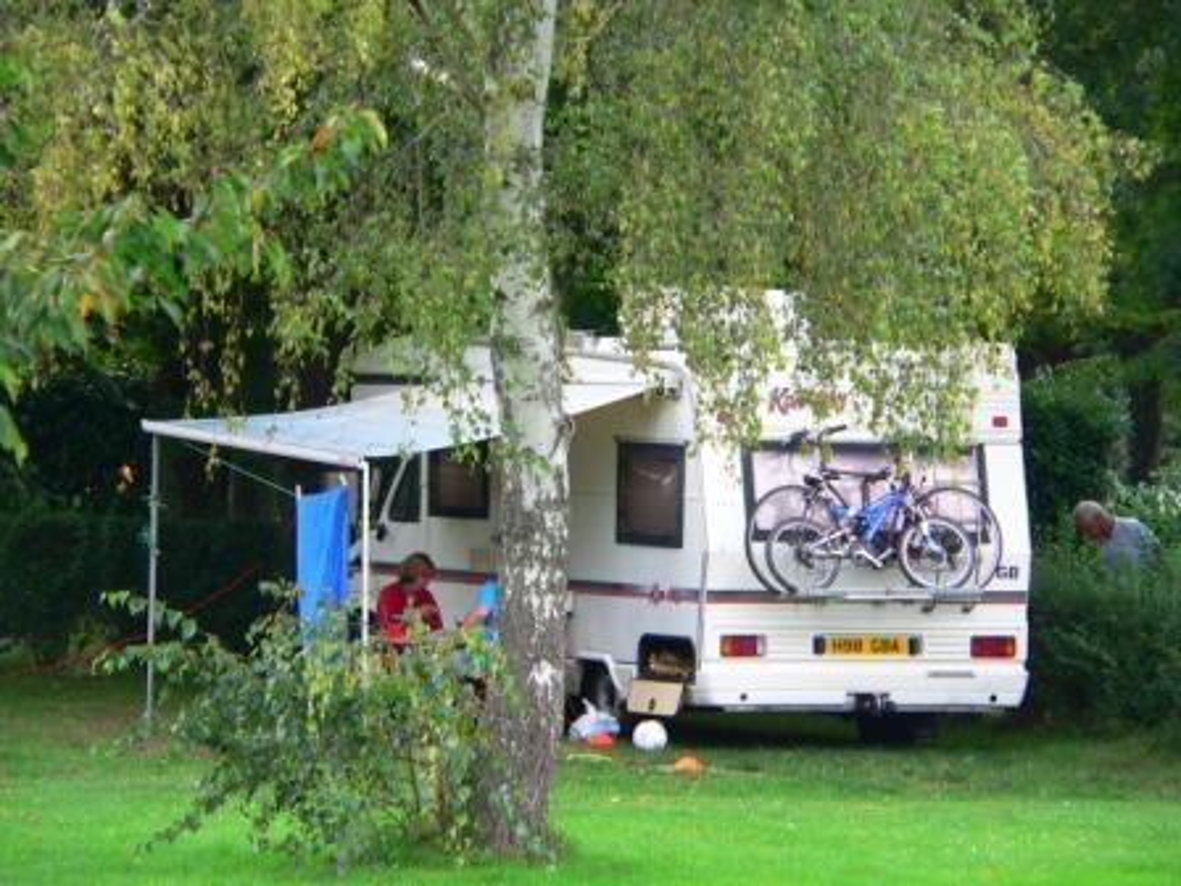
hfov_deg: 7.4
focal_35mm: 268
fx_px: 9143
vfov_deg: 5.5
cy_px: 443
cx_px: 590
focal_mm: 44.7
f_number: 2.8
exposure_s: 1/100
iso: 200
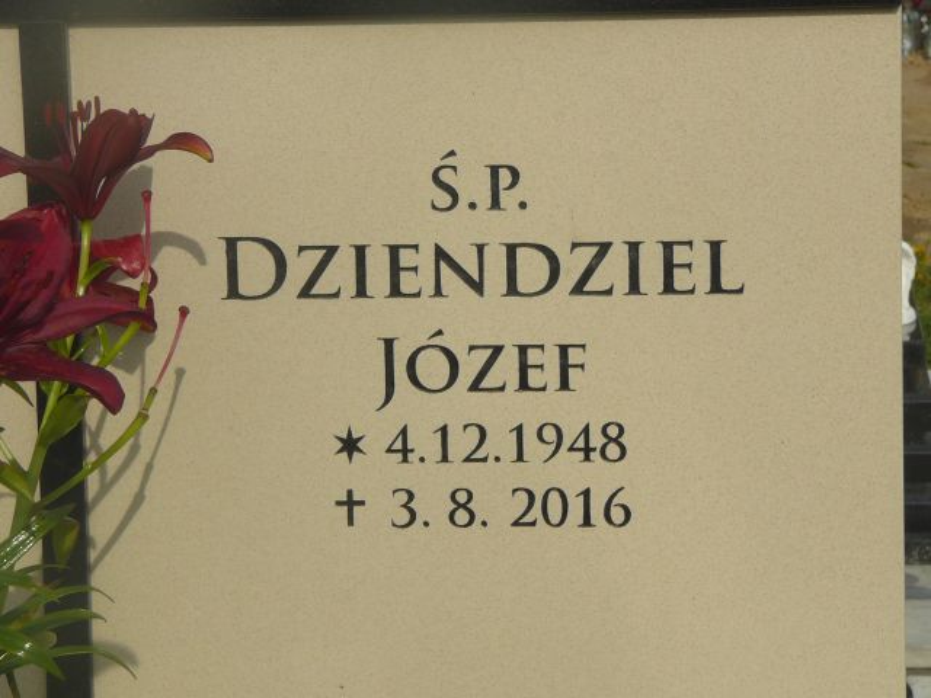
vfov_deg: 11.6
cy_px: 349
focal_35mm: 128
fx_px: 3443
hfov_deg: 15.4
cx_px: 466
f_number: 6.3
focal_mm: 19
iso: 80
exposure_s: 1/500
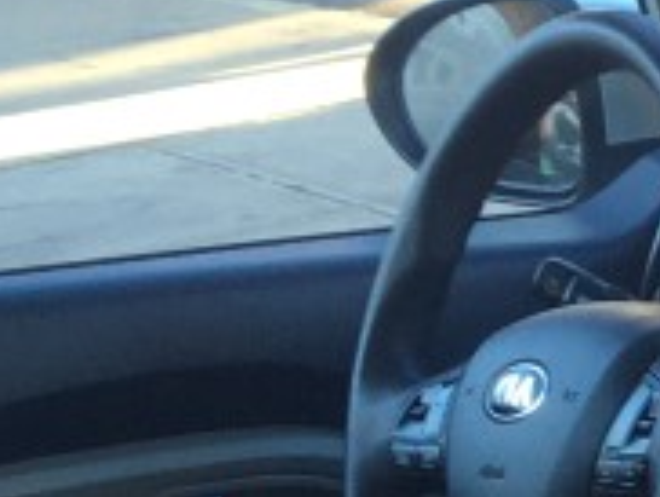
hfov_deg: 10.5
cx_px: 1548
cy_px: 758
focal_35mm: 163
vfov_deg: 8.9
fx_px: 3112
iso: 32
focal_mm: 4.15
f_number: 2.2
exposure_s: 1/60
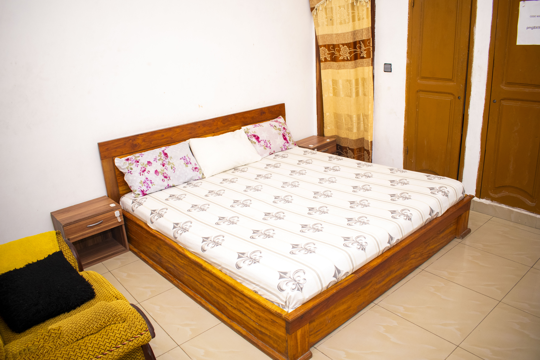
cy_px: 180
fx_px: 405
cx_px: 270
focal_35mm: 27
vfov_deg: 47.9
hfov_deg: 67.4
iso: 800
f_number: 3.5
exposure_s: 1/80
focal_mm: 18
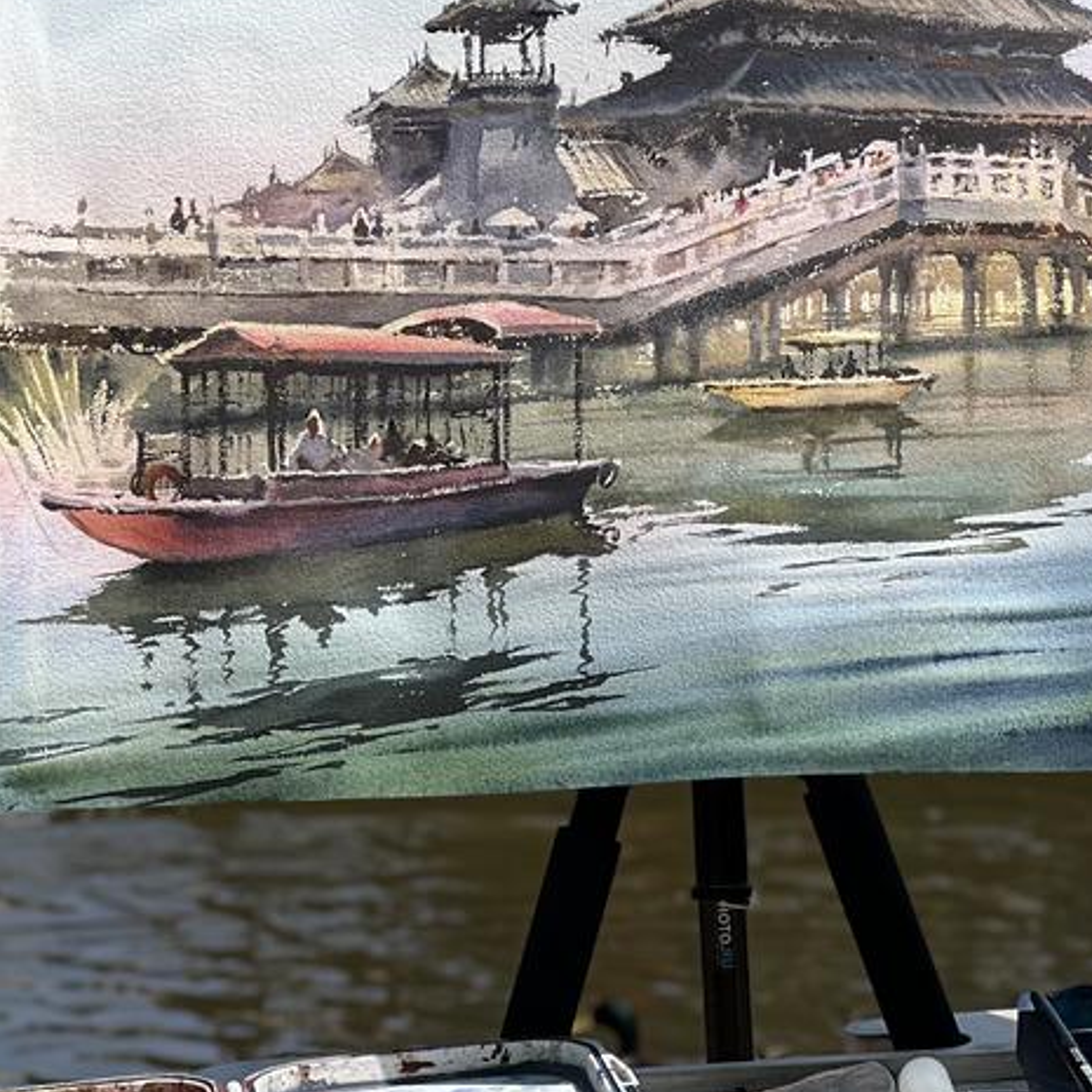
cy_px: 87
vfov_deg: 11.6
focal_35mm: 150
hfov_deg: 11.6
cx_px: 672
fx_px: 5354
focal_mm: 9
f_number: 2.8
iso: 32
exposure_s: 1/867
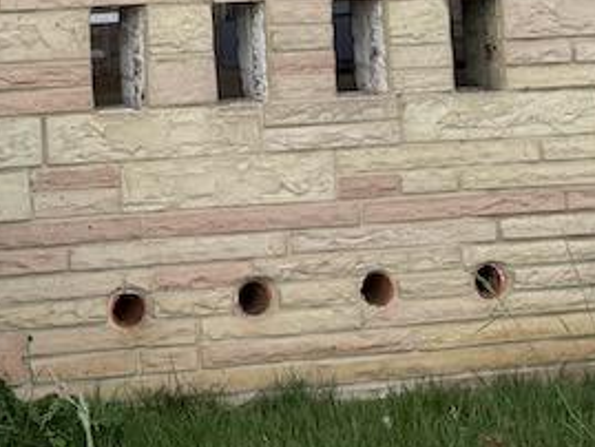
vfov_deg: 11.9
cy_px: -374
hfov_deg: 16.9
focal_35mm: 114
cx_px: 18
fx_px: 1960
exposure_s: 1/2370
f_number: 1.78
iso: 100
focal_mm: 6.76
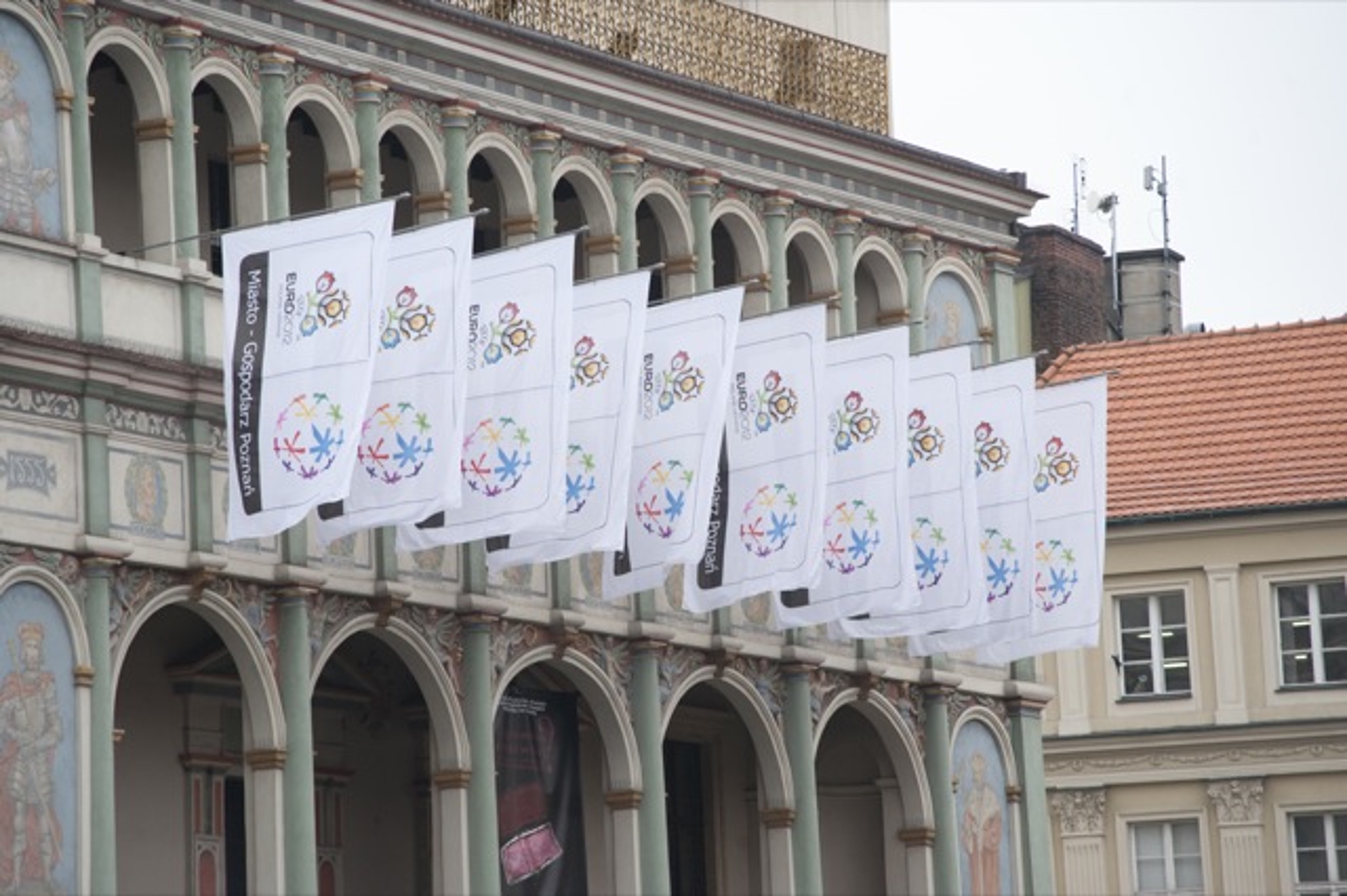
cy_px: 448
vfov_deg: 7.4
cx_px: 674
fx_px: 6918
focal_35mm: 185
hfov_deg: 11.1
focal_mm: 185
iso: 640
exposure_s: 1/200
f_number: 5.6
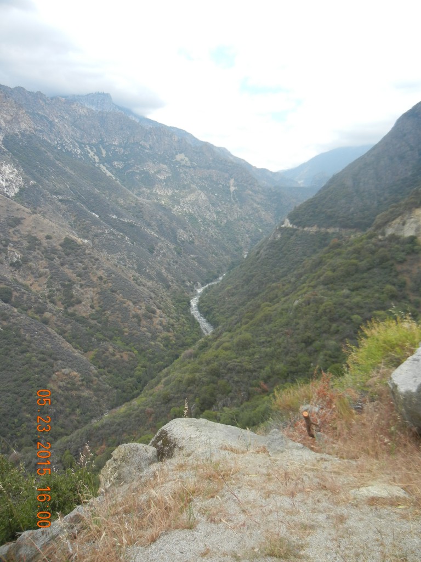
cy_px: 281
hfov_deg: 46.8
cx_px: 210
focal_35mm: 30
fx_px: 486
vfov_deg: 60.0
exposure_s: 1/710
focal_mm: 5.4
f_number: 3.5
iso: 160
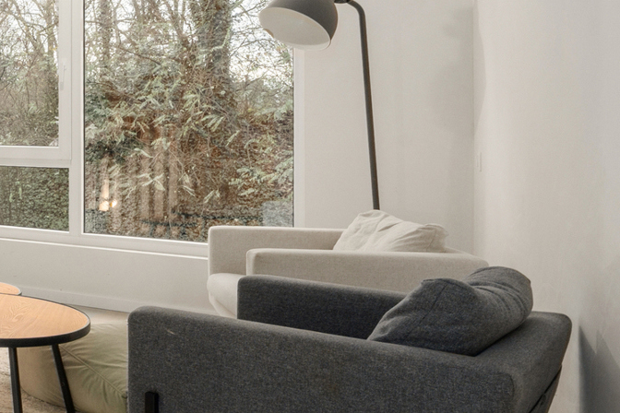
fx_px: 775
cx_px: -252
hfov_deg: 30.4
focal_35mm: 45
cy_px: 151
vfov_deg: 29.7
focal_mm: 14
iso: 250
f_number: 11
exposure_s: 1/50
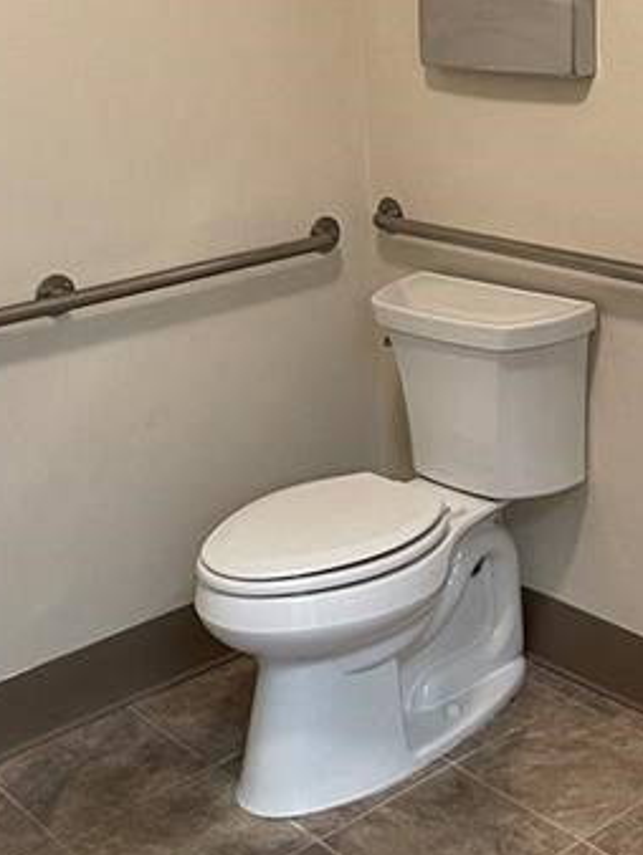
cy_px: 240
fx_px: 1459
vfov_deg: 32.2
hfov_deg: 24.8
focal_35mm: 59
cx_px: 413
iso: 320
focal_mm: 5.1
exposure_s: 1/60
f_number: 1.6
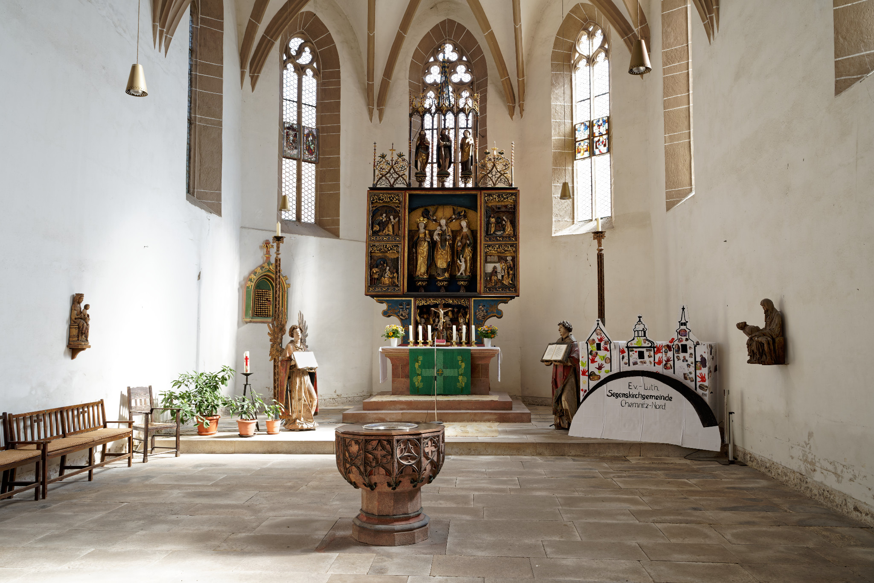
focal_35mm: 28
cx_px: 437
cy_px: 292
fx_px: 680
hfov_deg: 65.5
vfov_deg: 46.4
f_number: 7.1
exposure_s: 1/5
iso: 100
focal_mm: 28
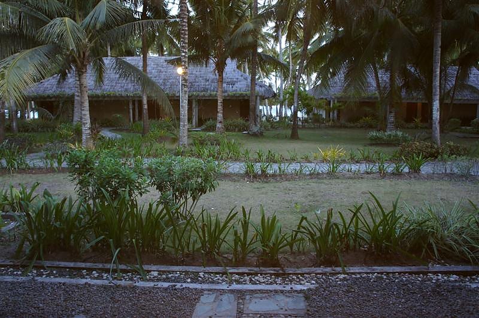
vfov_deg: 47.9
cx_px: 240
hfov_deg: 67.4
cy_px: 159
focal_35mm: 27
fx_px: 359
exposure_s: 1/30
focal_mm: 18
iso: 1000
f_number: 3.5
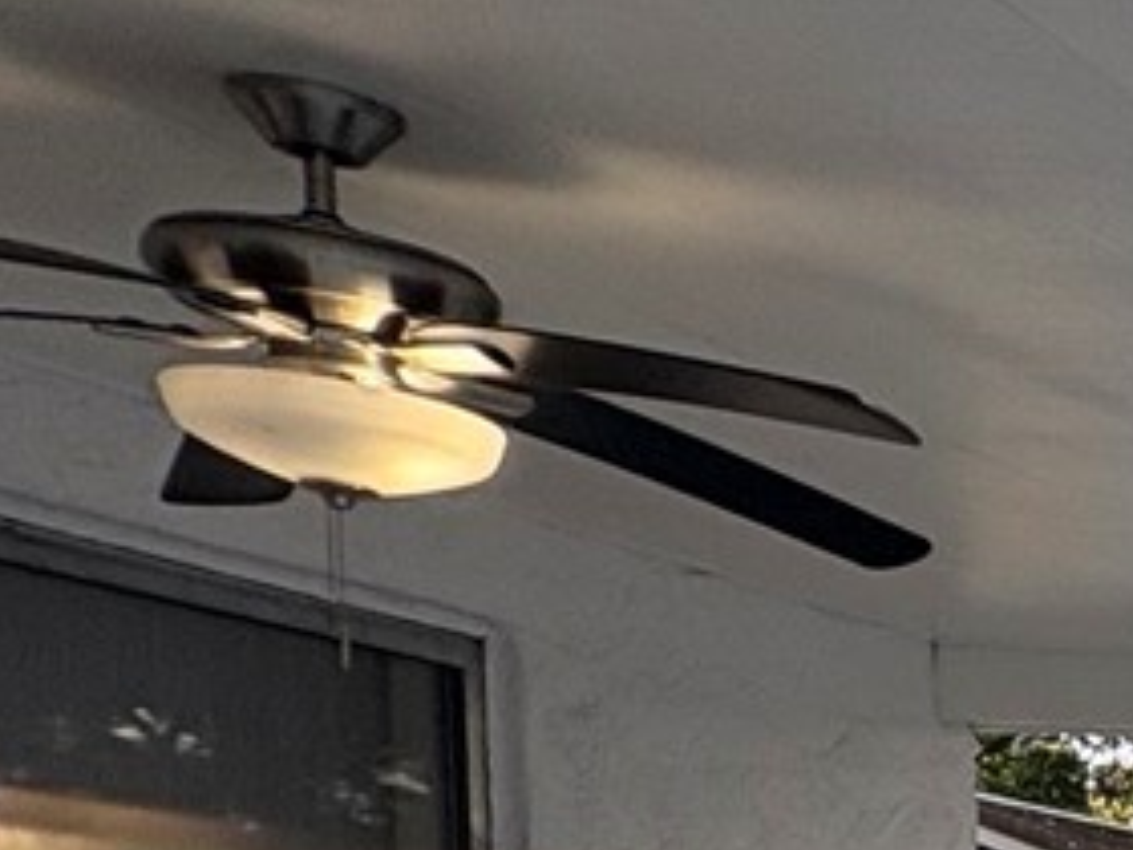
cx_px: 2707
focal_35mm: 80
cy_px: 1421
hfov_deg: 14.9
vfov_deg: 16.2
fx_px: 2618
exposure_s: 1/130
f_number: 2.2
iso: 80
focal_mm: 2.22
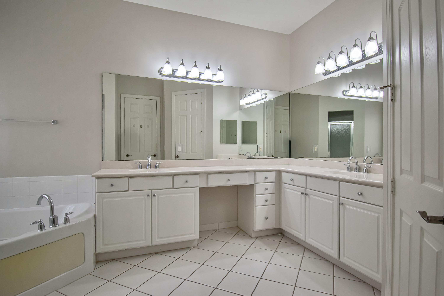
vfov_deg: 67.4
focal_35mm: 18
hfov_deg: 90.0
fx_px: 222
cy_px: 148
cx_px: 222
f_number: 4.8
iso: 800
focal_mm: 12
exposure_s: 1/640
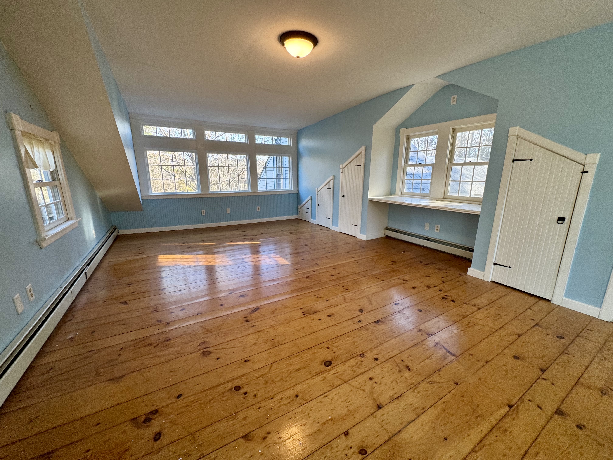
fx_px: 248
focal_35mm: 14
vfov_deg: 85.7
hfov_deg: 102.1
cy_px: 230
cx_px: 306
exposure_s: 1/120
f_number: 2.2
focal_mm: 2.22
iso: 80
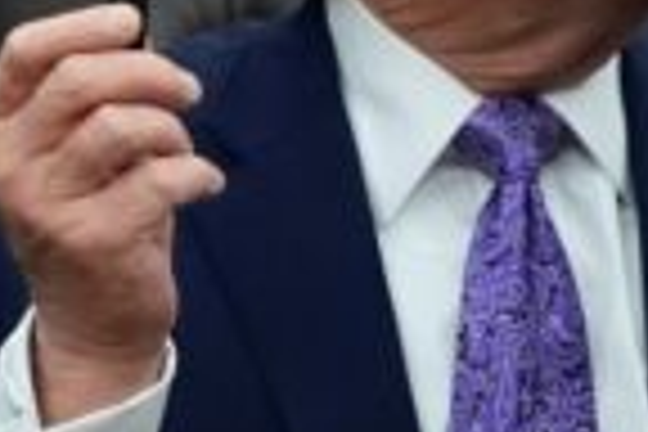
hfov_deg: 8.2
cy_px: -158
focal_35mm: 251
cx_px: 482
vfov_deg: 5.4
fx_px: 4518
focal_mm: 47
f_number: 3.2
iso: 5000
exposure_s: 1/250
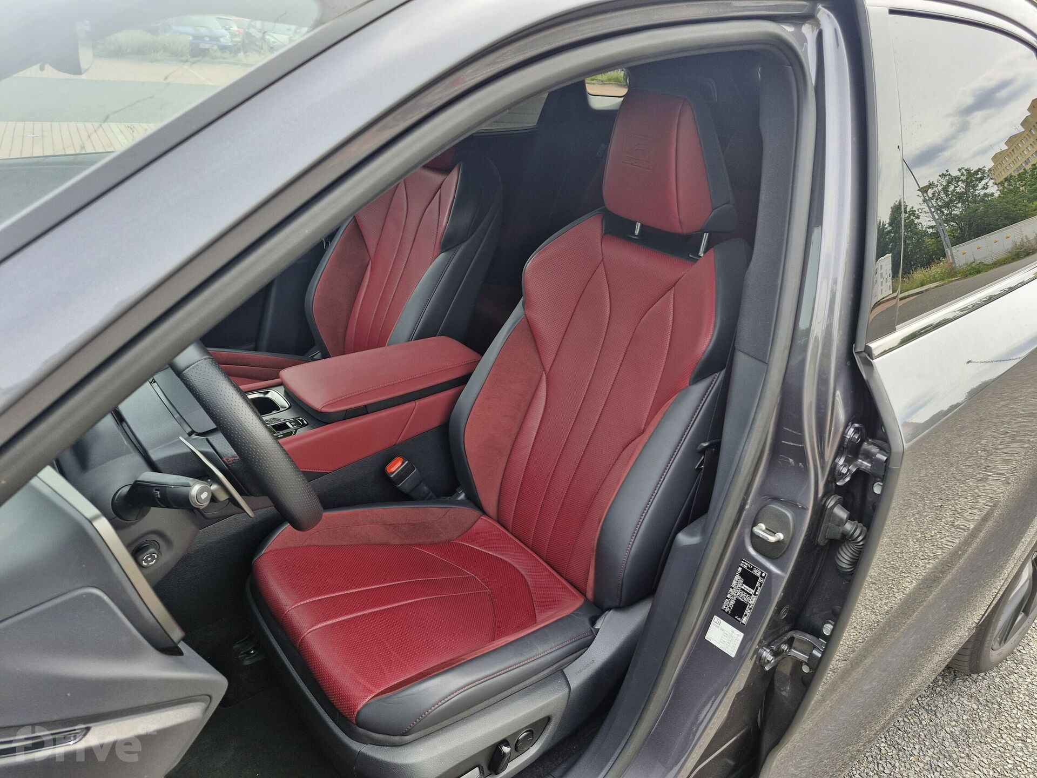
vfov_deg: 58.9
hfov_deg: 73.9
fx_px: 689
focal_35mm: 23
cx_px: 518
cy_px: 389
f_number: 1.8
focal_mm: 5.54
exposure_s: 1/245
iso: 50
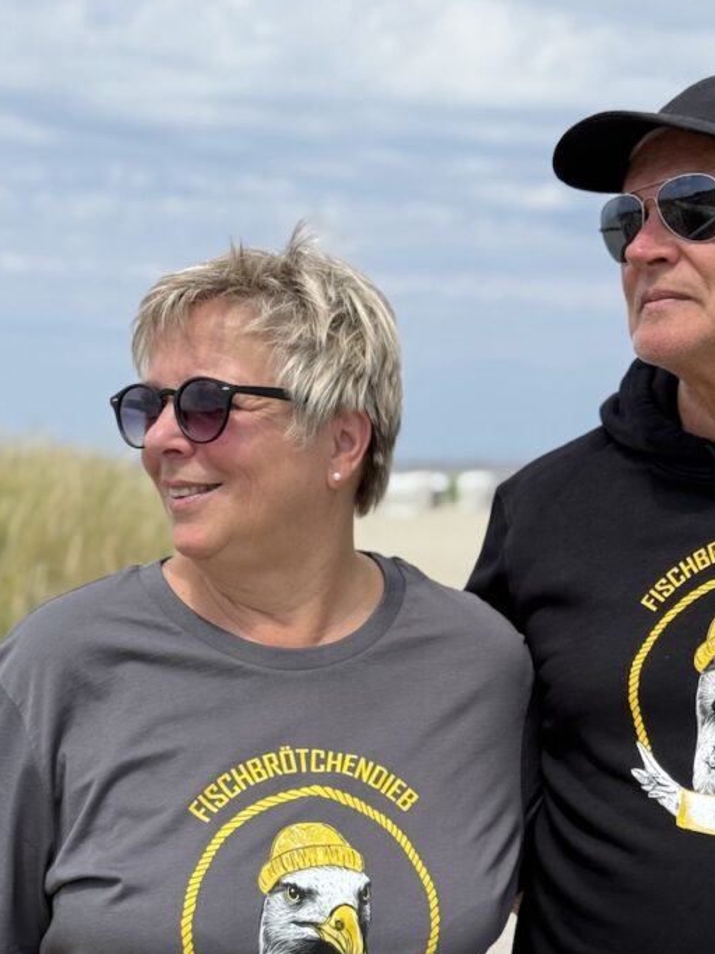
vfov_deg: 26.9
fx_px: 1984
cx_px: 519
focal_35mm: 72
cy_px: 637
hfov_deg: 20.3
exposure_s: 1/3704
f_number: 1.78
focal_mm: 6.76
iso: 64
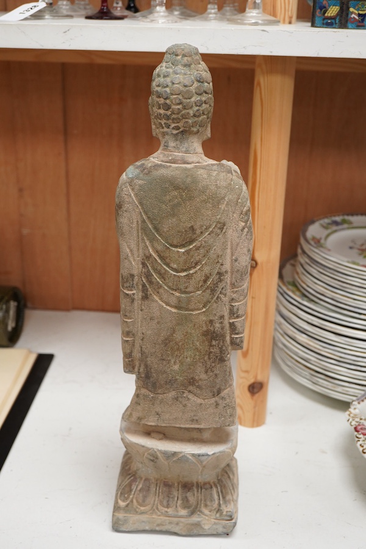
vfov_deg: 43.6
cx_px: 183
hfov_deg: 29.9
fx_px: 686
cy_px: 274
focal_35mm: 45
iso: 1250
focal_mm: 30
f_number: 4.5
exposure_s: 1/125
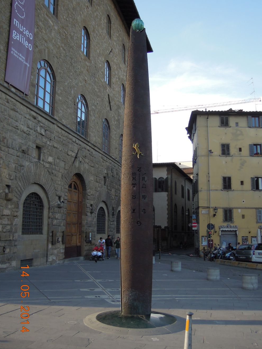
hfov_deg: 39.7
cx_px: 131
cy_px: 171
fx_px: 363
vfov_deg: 51.4
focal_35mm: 36
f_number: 2.5
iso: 160
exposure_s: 1/640
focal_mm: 6.3
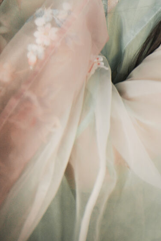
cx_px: 234
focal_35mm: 161
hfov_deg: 8.4
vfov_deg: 12.1
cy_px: -135
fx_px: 1079
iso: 100
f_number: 1.2
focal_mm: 50
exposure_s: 1/8000
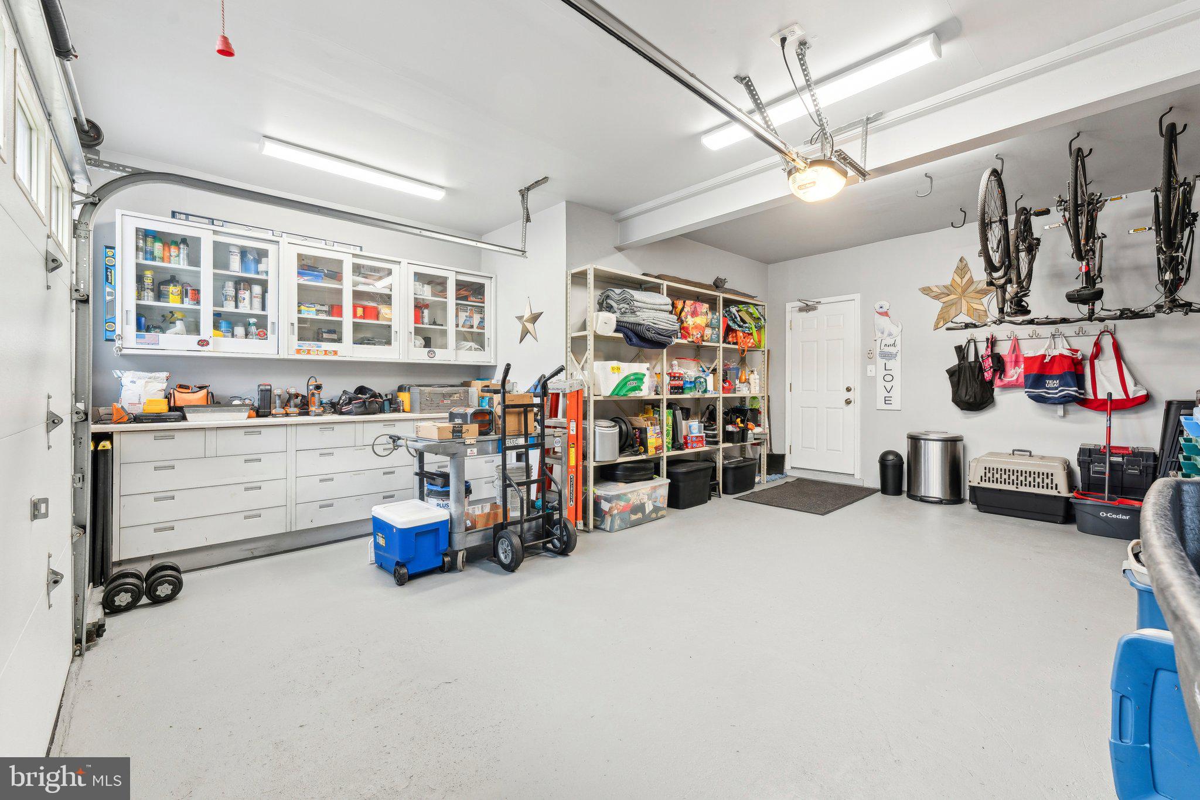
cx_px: 600
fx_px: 467
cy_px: 400
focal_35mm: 14
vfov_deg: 81.2
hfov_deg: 104.3
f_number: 8
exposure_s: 1/13
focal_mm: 14
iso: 500
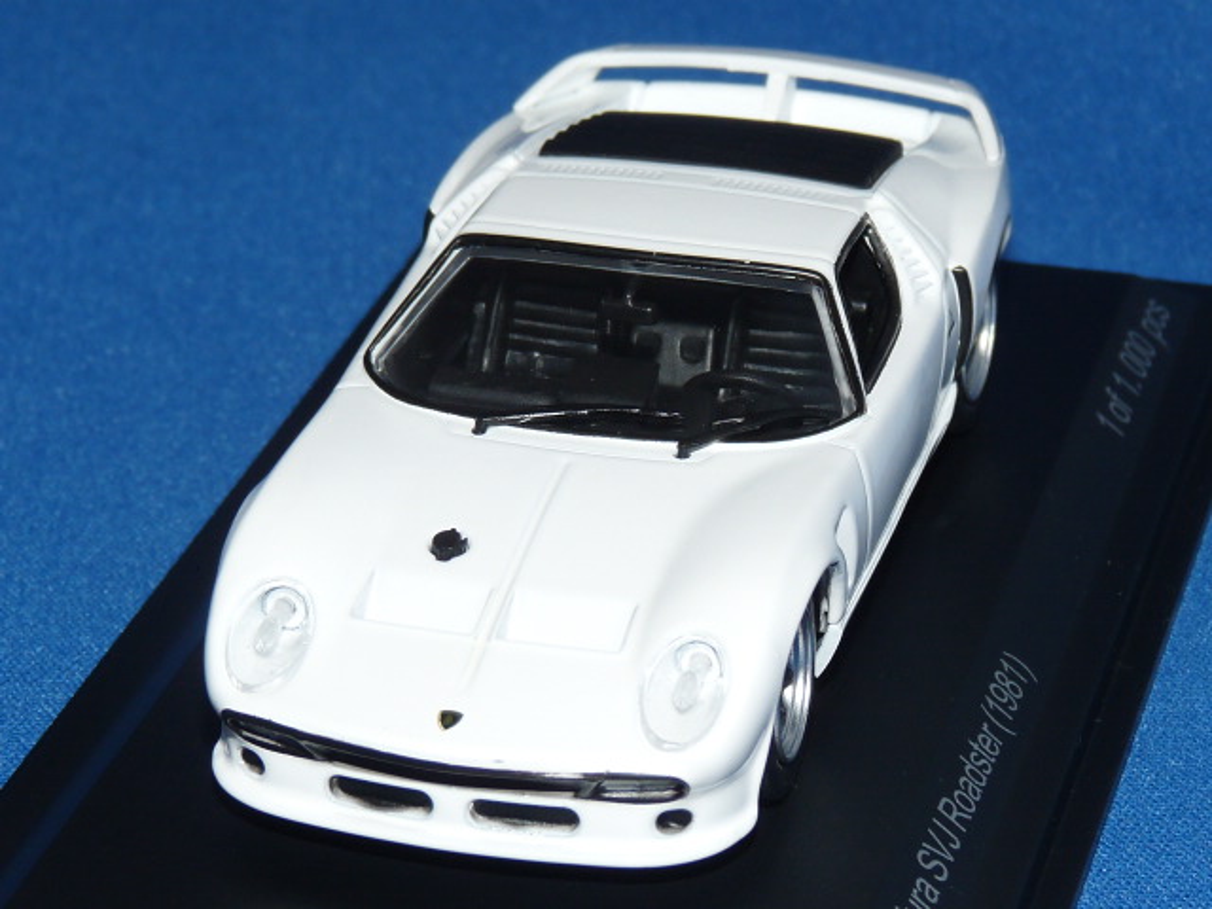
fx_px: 4482
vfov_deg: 11.6
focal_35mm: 128
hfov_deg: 15.4
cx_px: 606
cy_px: 454
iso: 100
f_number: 4
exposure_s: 1/40
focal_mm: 12.8
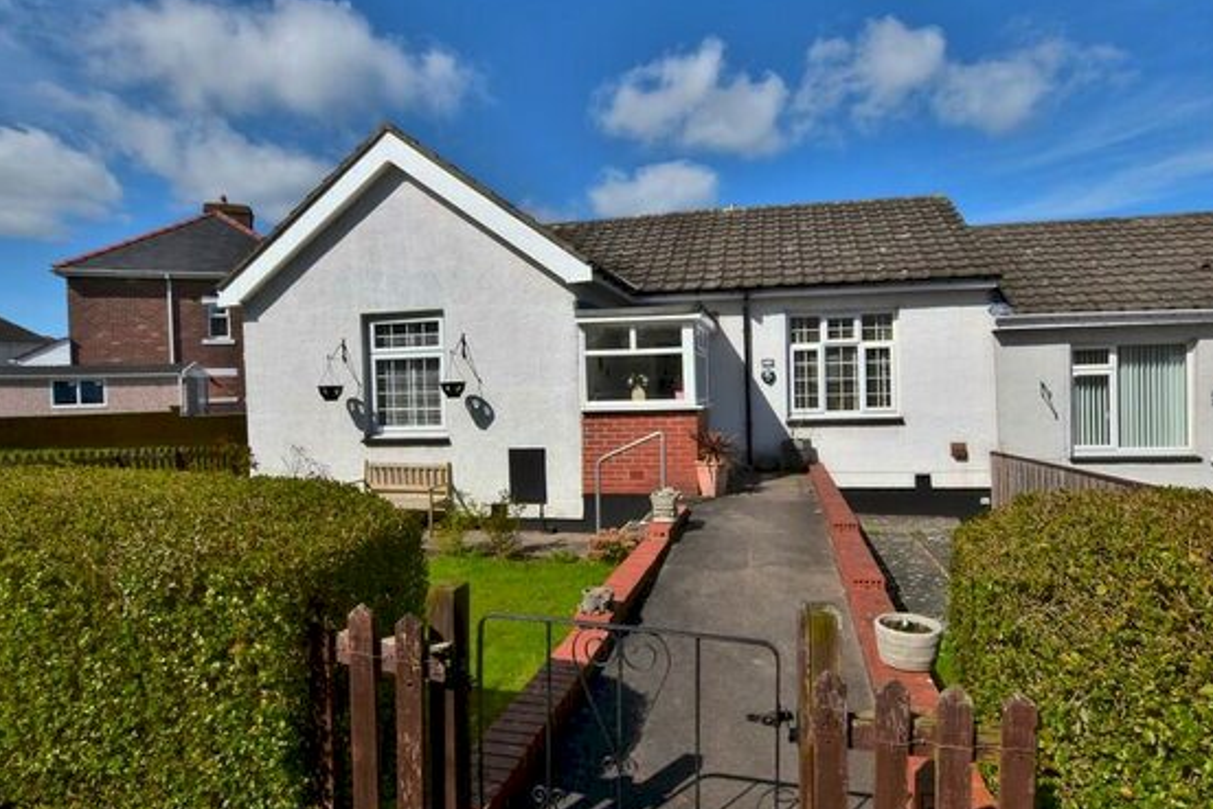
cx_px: 645
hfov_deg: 86.8
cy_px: 396
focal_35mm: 19
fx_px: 640
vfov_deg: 64.6
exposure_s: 1/200
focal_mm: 10
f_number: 13
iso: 100
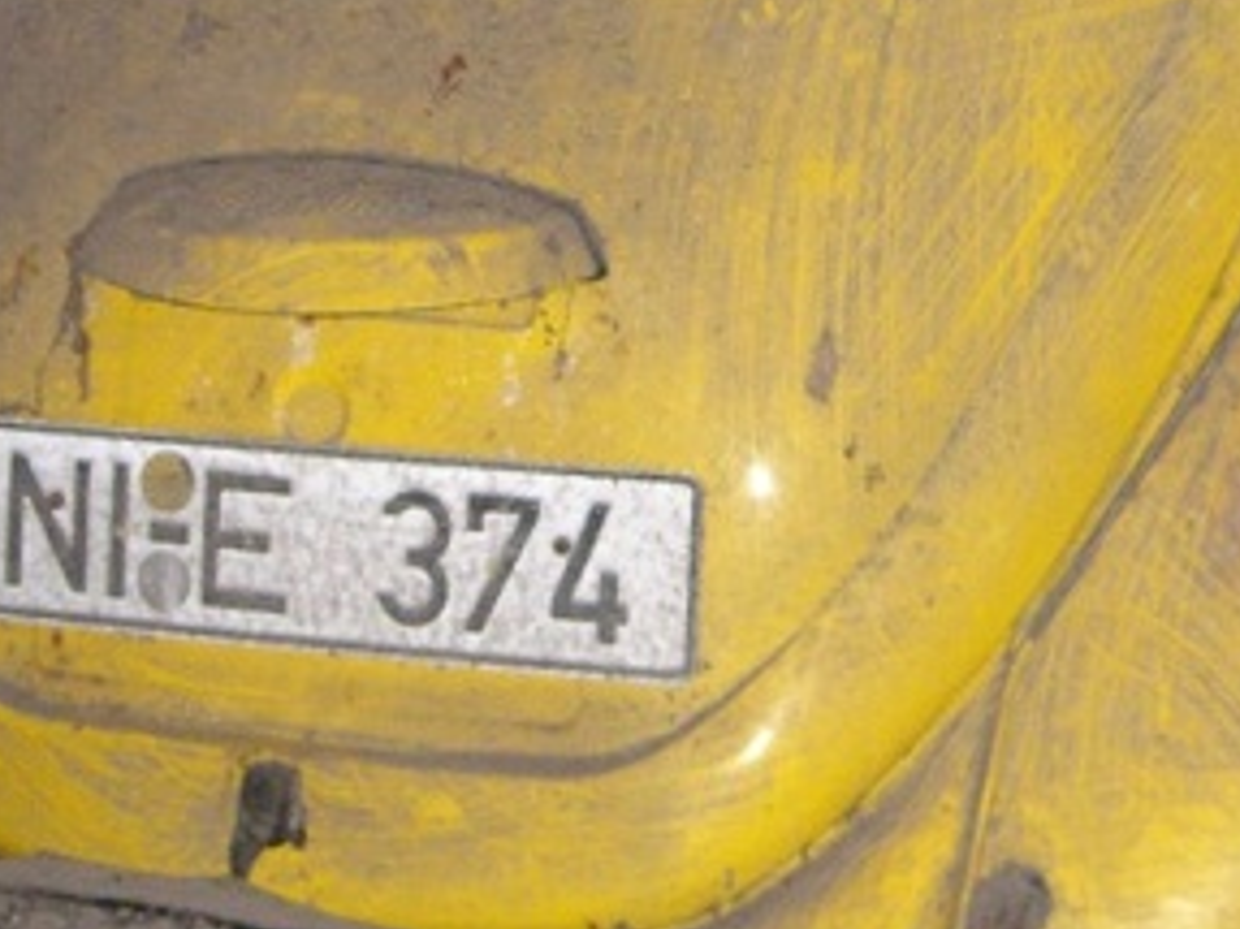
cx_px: 905
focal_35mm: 114
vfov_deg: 12.8
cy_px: -17
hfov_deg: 17.2
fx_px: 4082
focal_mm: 7.9
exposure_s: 1/60
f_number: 2.8
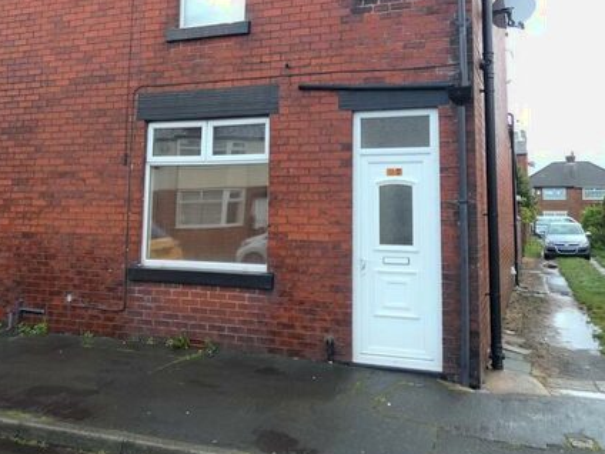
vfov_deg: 42.2
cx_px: 308
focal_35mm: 33
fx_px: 577
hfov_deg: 55.3
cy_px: 141
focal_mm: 3.6
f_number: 2.8
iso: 80
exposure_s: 1/200
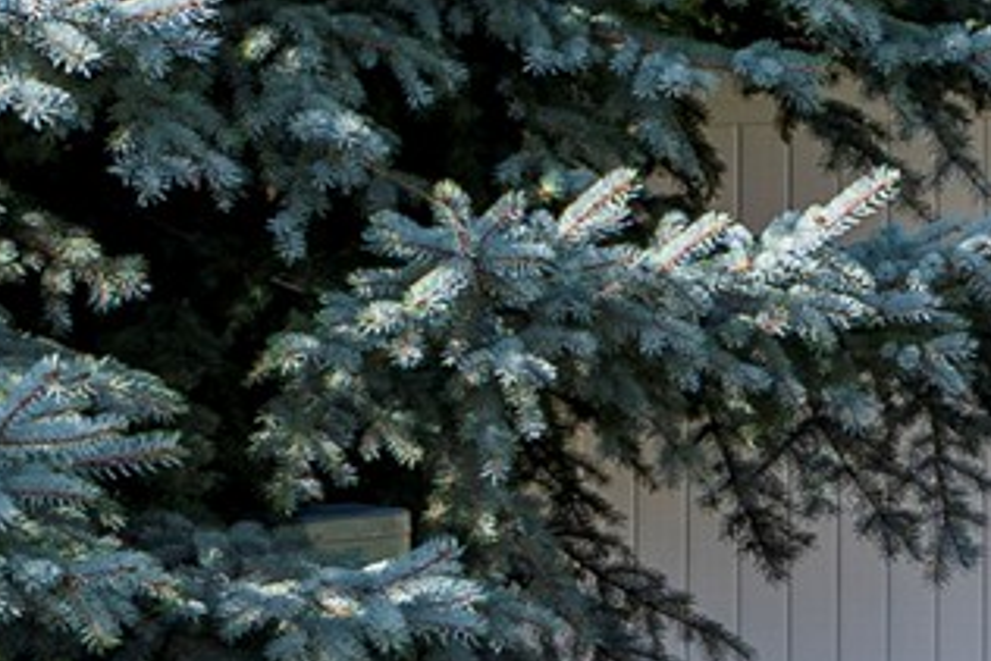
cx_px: 2851
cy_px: 638
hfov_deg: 8.5
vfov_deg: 6.7
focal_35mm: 206
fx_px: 5673
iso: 80
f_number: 9
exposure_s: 1/400
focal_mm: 30
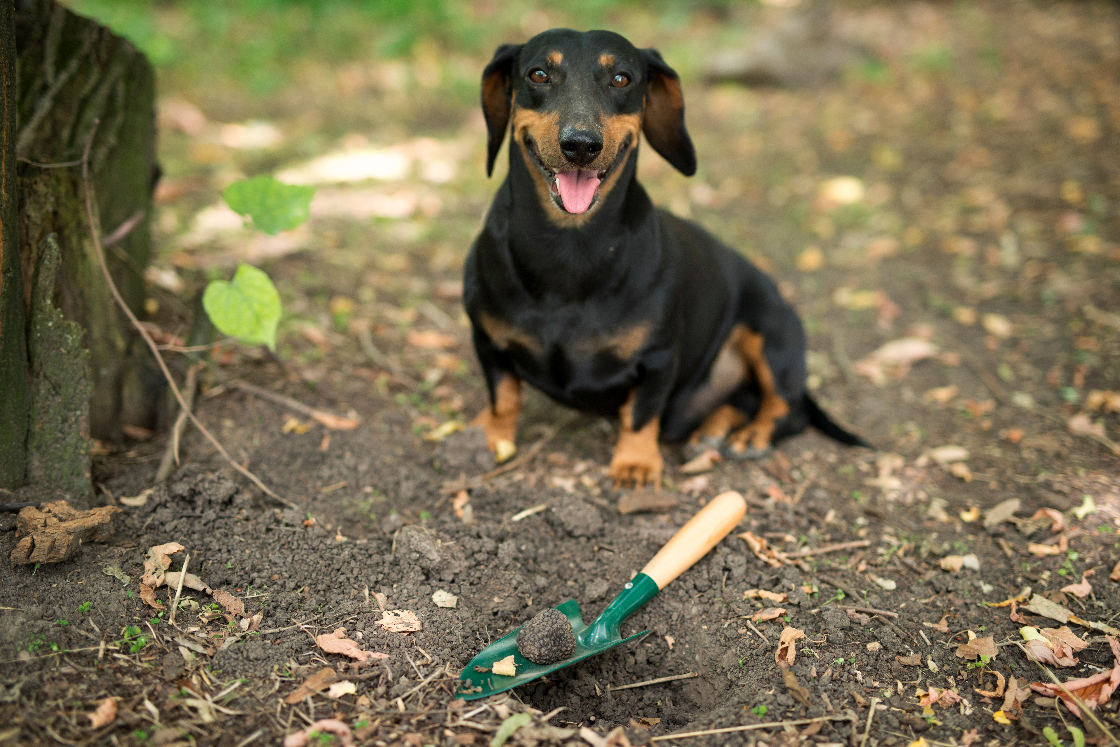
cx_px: 560
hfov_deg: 39.6
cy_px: 374
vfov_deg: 27.0
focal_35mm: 50
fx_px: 1556
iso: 500
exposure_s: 1/320
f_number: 1.8
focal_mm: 50
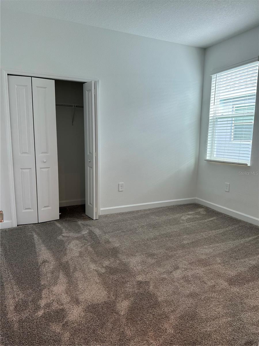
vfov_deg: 71.6
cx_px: 130
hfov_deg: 56.8
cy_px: 173
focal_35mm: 24
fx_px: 239
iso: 100
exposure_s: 1/120
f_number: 1.78
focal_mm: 6.86
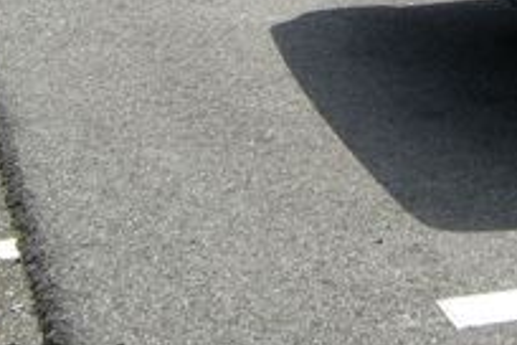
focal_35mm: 124
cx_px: 373
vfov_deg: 10.7
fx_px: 1781
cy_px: -172
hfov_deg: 16.5
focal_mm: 6.2
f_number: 4.3
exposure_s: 1/500
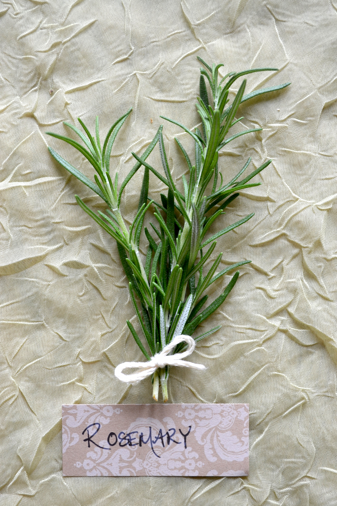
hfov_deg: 25.8
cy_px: 253
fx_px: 737
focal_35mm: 52
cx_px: 168
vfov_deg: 37.9
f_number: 5
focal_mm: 35
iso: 400
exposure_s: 1/100
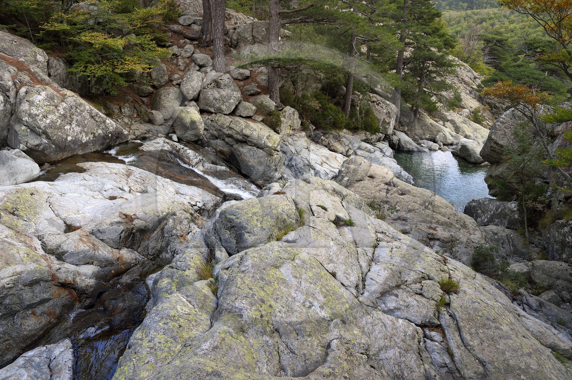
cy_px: 190
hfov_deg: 65.5
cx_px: 286
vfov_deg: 46.3
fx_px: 445
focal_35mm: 28
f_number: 8
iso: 400
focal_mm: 28
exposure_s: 1/160
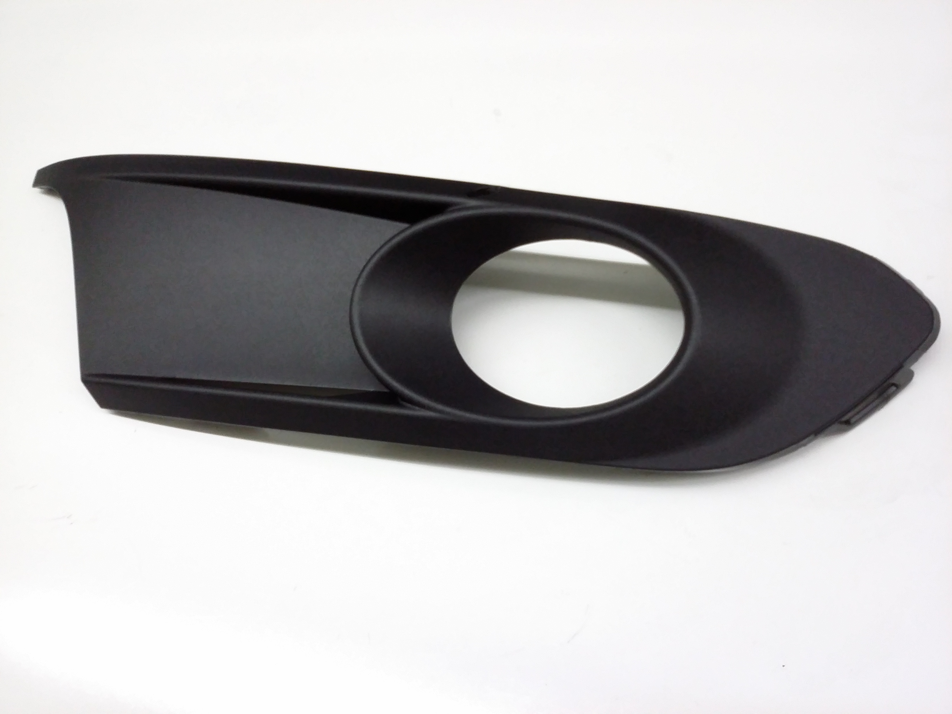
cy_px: 357
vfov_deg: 44.2
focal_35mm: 32
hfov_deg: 56.8
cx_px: 476
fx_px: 880
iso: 160
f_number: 2.4
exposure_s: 1/15
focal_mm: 3.4
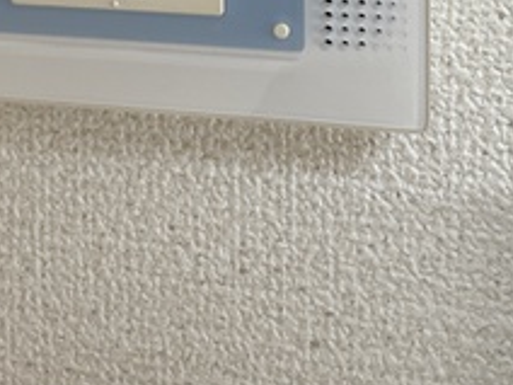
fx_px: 1274
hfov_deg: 22.4
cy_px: -226
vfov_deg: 15.5
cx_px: 99
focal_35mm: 86
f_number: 1.6
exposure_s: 1/121
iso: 64
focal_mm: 4.2
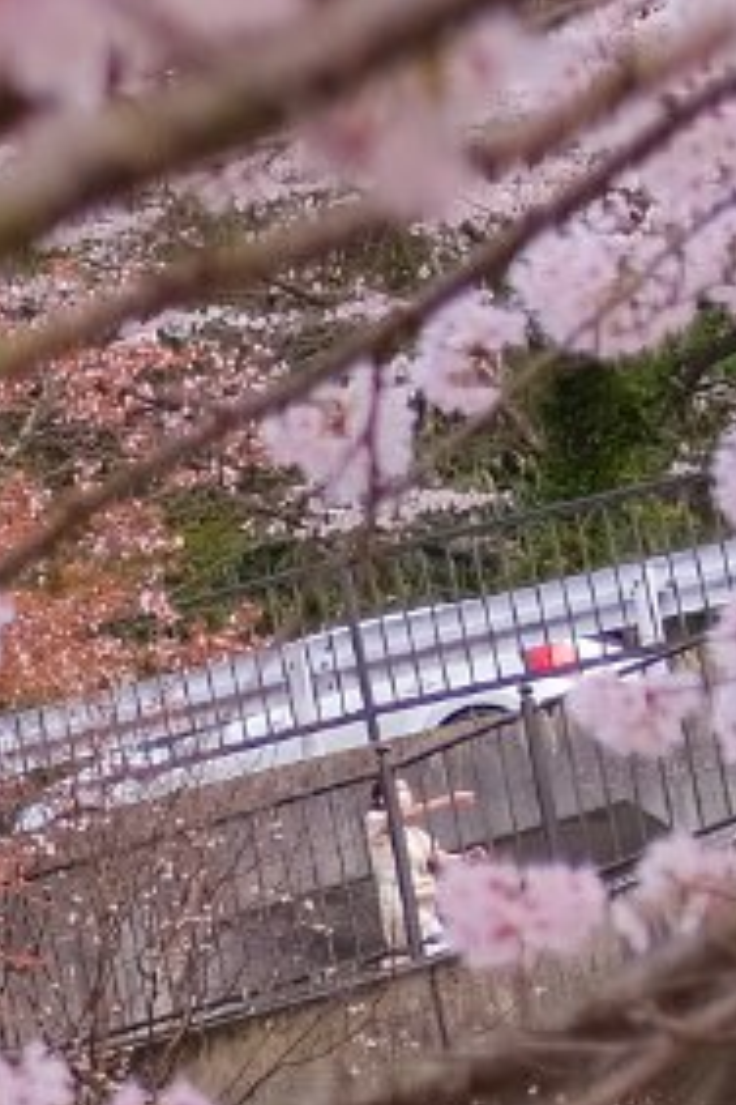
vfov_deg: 5.7
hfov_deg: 3.2
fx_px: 11131
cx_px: -4410
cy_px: 686
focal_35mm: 363
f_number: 2.8
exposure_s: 1/420
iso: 200
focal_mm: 45
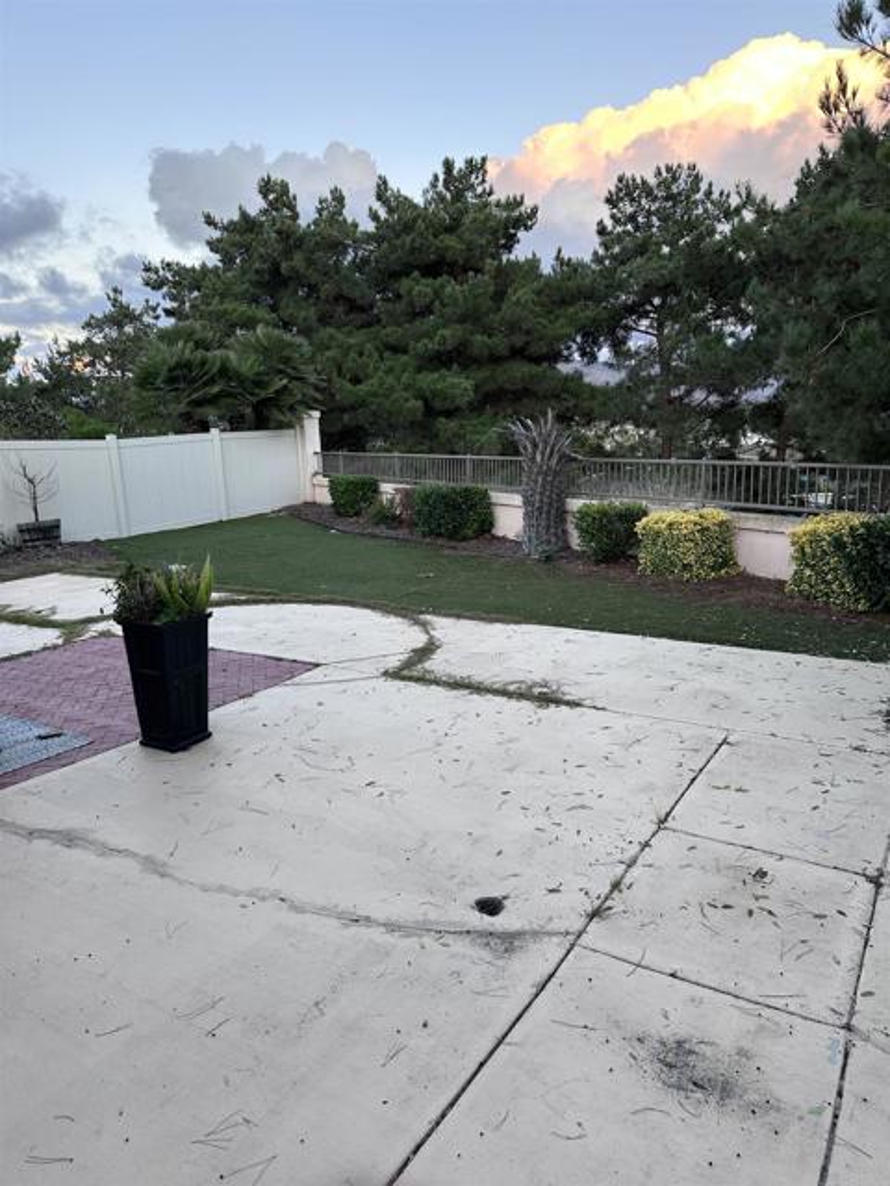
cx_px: 445
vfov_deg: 71.6
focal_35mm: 24
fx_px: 823
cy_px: 593
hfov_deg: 56.8
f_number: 1.78
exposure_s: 1/121
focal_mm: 6.86
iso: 100
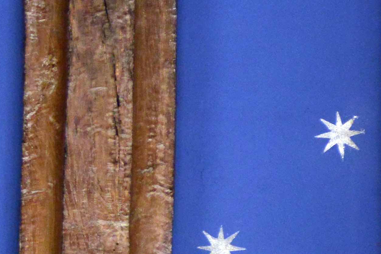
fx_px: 11465
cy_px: 181
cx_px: -480
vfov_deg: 1.3
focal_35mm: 1083
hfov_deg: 1.9
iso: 1600
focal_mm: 185
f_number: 3.5
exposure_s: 1/200
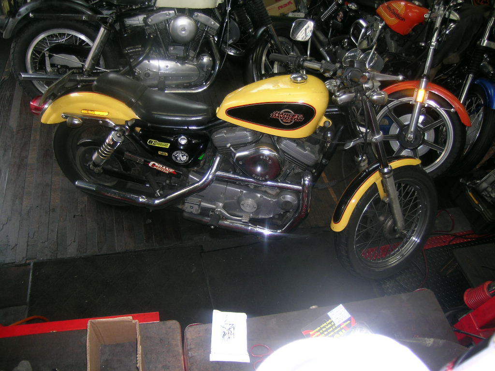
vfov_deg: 49.7
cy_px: 186
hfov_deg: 63.4
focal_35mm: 28
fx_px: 400
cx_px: 248
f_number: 2.8
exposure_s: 1/60.1
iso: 50
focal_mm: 5.8
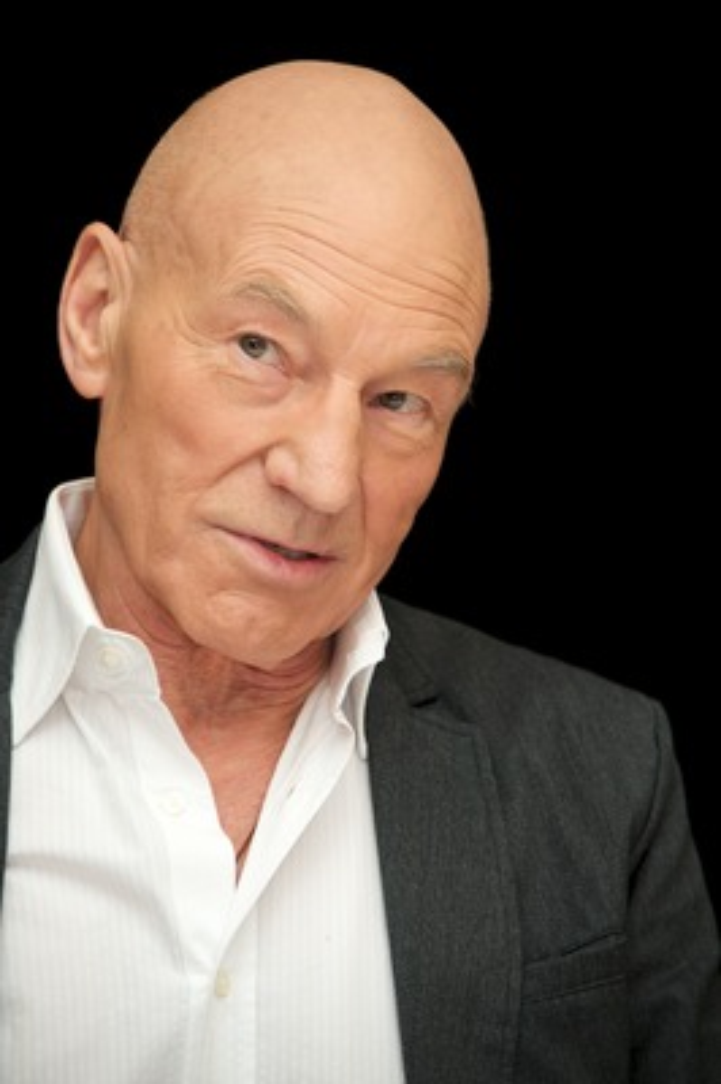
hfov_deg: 4.6
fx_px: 9027
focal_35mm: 300
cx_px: 360
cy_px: 542
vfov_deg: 6.9
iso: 800
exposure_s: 1/60
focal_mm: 300
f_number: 5.6
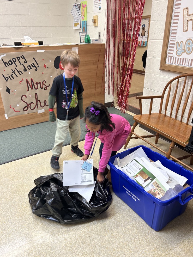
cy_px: 129
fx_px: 201
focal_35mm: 27
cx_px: 97
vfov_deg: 65.3
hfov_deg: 51.4
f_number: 1.5
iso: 80
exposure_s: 1/60
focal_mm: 5.7
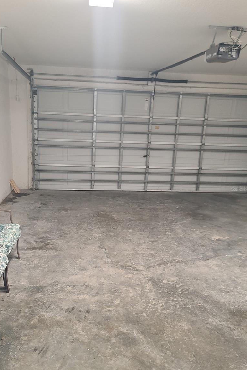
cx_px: 109
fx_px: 278
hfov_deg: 47.8
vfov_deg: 67.4
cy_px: 189
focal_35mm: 27
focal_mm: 7
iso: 125
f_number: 1.8
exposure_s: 1/17
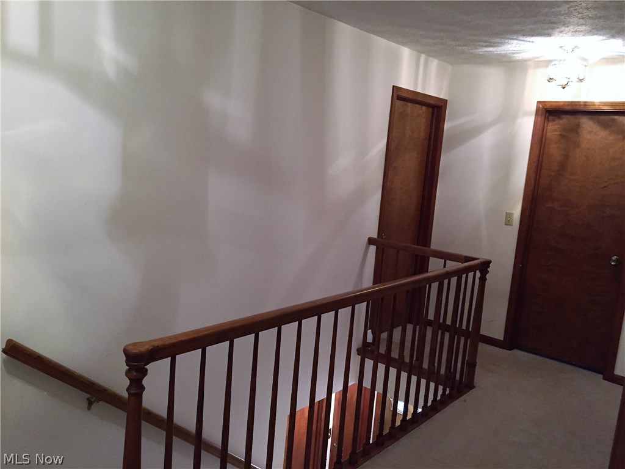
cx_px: 312
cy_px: 234
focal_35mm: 29
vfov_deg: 48.2
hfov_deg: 61.7
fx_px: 524
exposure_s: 1/17
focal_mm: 4.15
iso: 250
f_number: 2.2
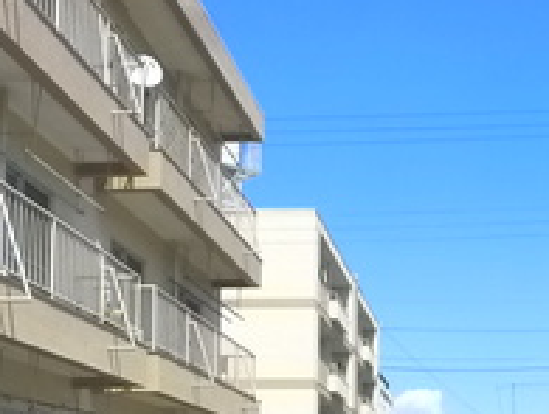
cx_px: 484
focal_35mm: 86
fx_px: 1366
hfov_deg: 22.2
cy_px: 573
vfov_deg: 16.1
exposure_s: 1/500
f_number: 4
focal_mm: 5.1
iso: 400
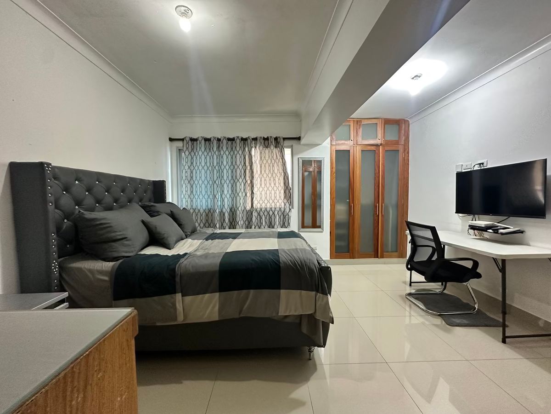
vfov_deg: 85.7
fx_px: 223
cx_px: 276
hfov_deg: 102.1
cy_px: 207
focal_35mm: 14
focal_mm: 2.22
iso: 320
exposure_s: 1/60
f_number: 2.2
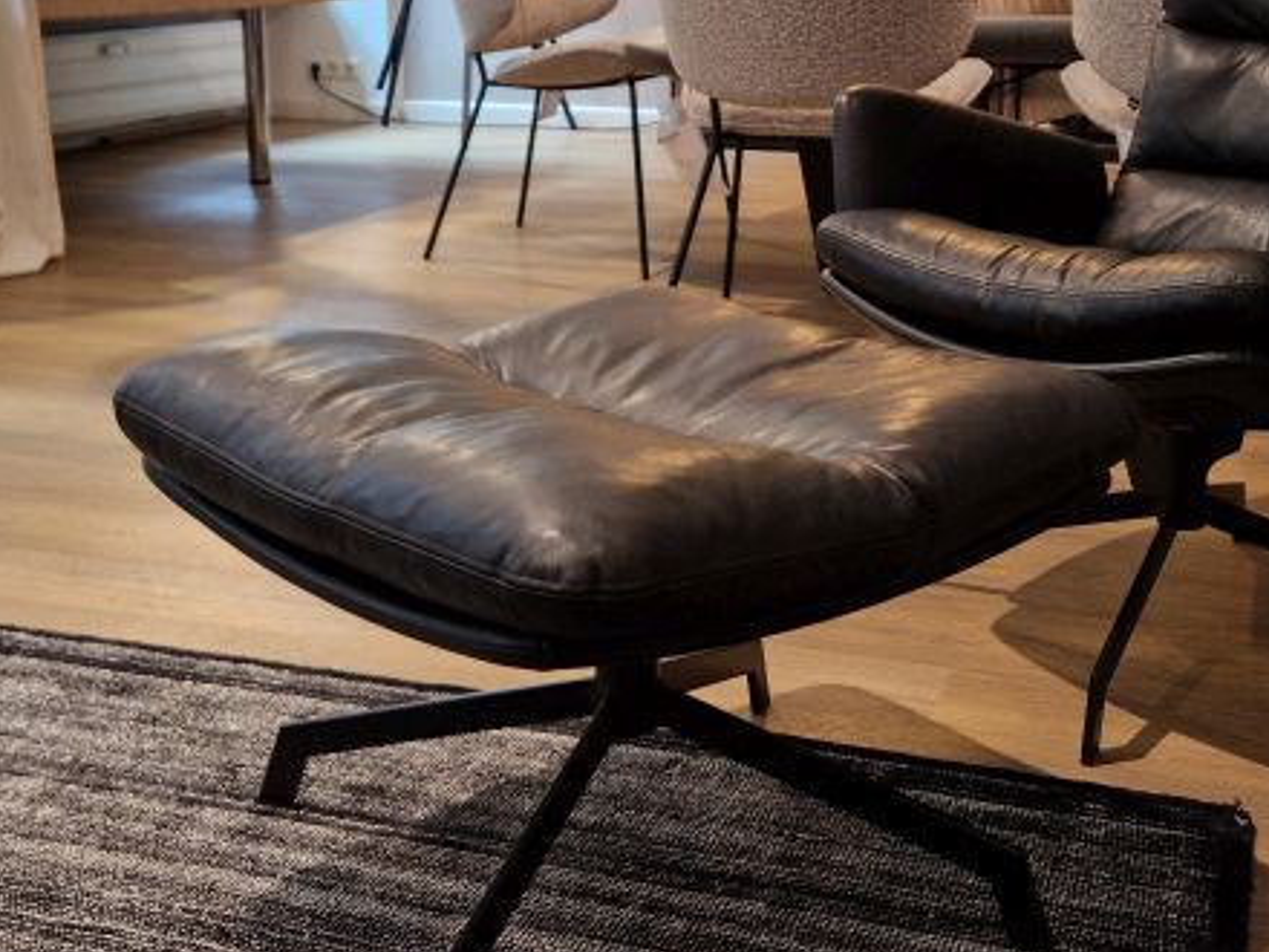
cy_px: 232
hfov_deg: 40.2
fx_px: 1723
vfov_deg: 30.3
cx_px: 779
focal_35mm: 47
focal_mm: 5.4
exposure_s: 1/180
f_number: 1.8
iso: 125
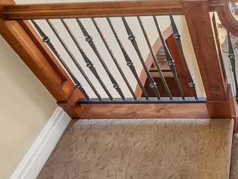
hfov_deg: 39.1
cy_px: 19
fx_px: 275
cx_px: 257
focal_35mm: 40
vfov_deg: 34.1
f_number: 2.2
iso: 200
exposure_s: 1/120
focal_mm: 2.22
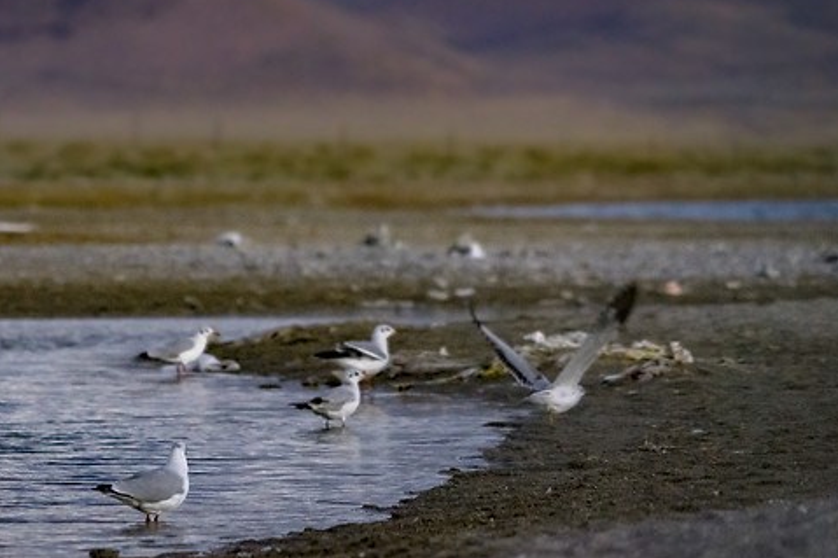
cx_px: 318
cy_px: 239
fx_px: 7469
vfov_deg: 4.3
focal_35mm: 321
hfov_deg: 6.4
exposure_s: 1/320
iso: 6400
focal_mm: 240
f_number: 6.3
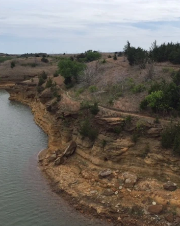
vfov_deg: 44.8
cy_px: 115
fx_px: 273
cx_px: 158
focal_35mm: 41
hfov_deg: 34.6
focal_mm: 4.15
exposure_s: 1/2639
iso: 32
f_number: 2.2
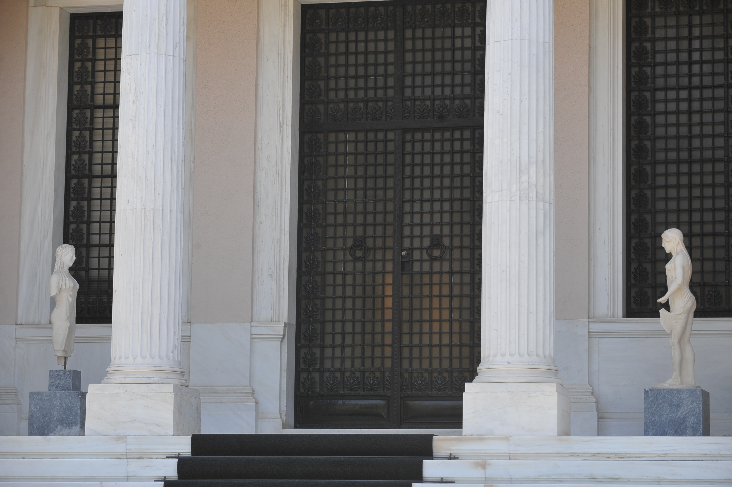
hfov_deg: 18.6
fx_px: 2236
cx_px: 366
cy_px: 244
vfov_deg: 12.4
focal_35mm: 110
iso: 400
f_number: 7.1
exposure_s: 1/400
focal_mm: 110
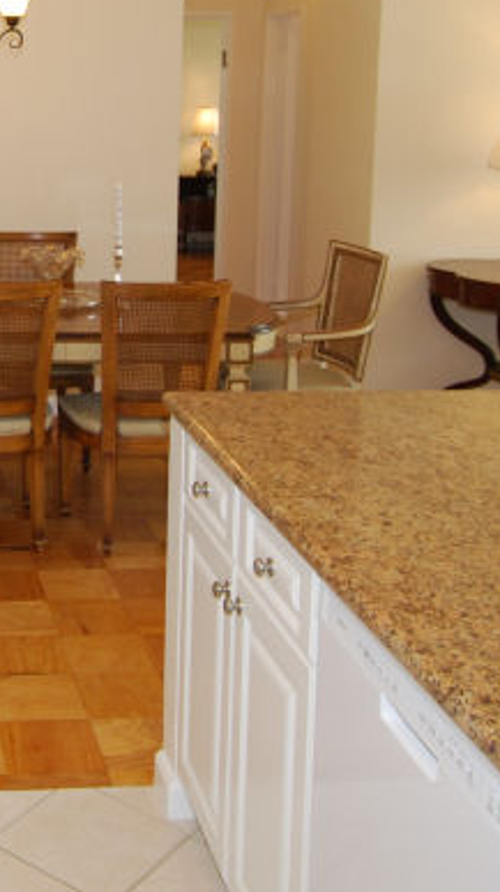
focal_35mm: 50
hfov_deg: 22.3
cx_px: -81
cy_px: 239
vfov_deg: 40.4
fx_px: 1181
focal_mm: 12
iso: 200
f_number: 4.5
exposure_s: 1/80
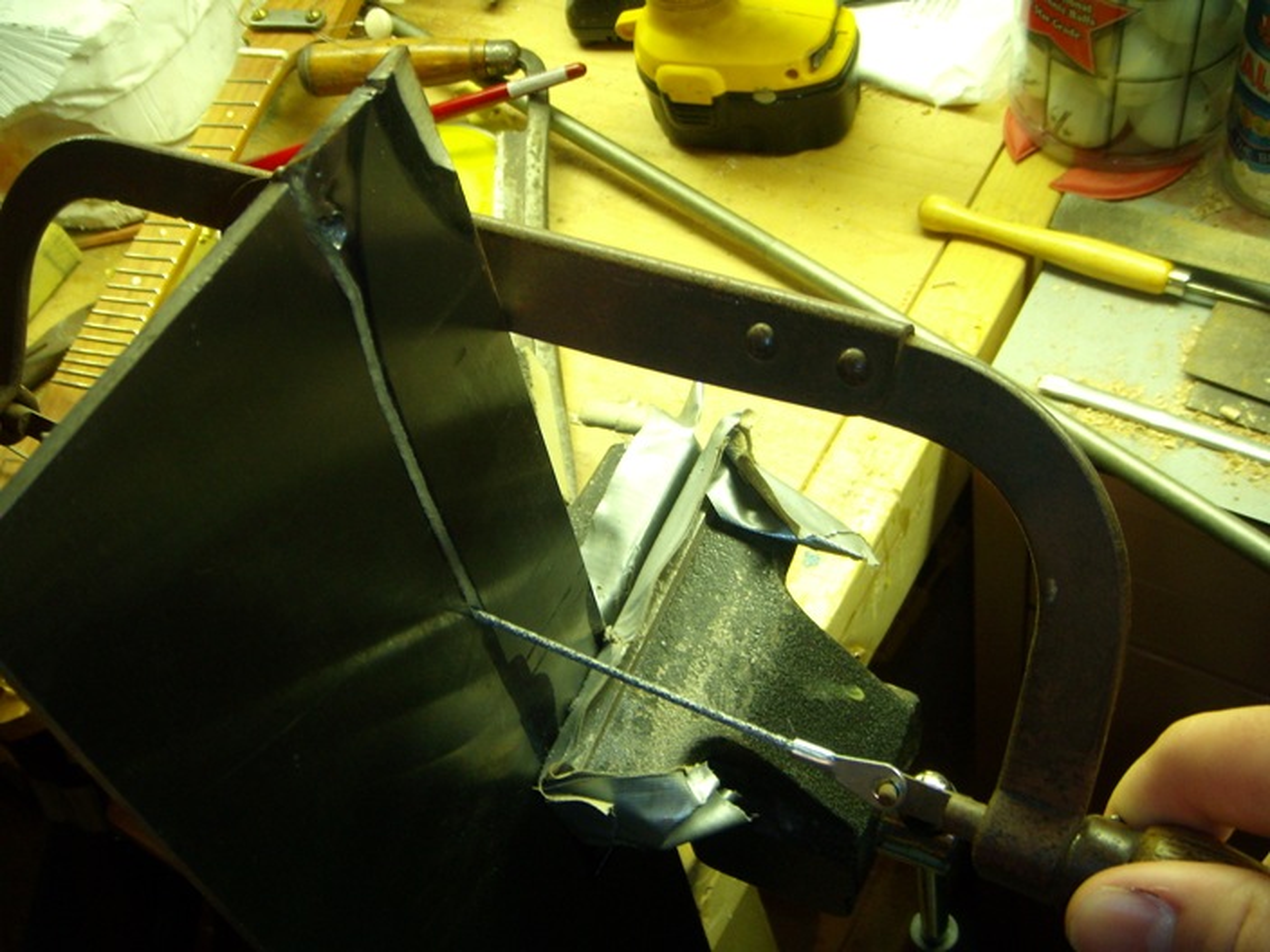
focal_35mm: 38
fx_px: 1394
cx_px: 635
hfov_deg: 49.0
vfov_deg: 37.7
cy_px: 476
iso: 100
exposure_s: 1/16.7
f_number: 3.5
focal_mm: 6.4
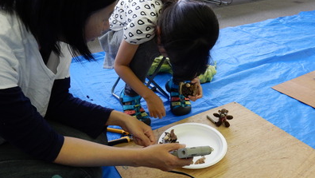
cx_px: 158
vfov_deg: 35.7
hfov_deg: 59.5
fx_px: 276
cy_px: 93
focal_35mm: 33
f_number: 4
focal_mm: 5.4
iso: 360
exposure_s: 1/30
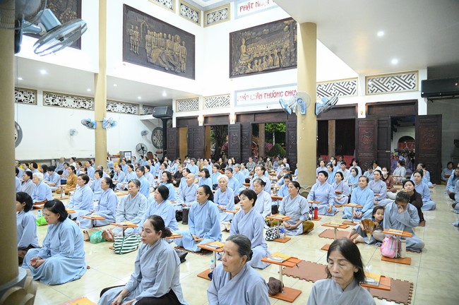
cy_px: 152
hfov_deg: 73.8
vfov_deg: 53.0
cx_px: 230
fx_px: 306
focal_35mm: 24
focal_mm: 24
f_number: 4
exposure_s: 1/250
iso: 16000
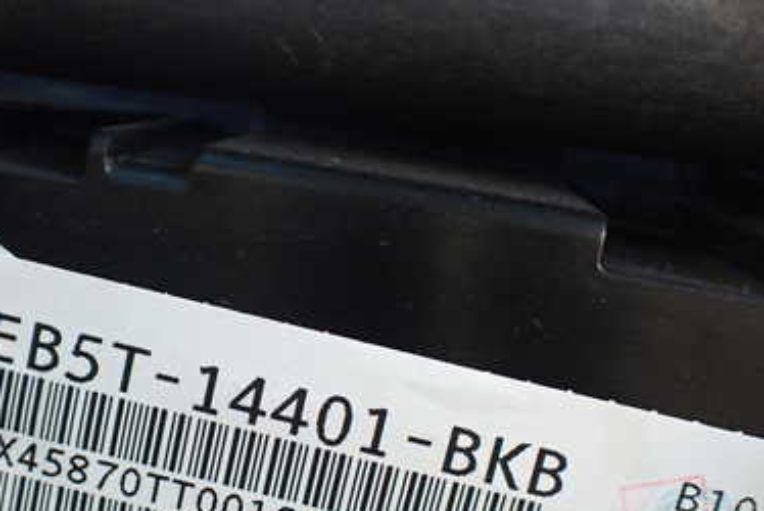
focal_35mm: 50
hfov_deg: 39.2
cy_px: 378
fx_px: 1062
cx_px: 274
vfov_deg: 26.7
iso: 320
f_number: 2.3
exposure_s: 1/125
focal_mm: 5.4
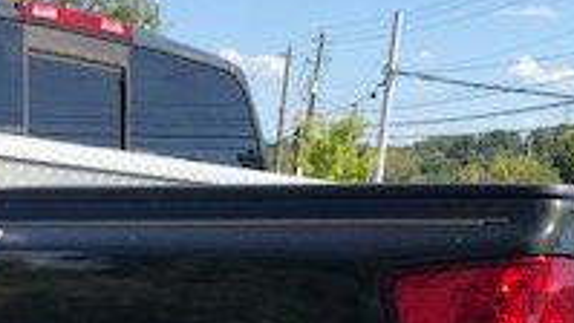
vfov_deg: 12.0
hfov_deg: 21.6
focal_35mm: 98
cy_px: 424
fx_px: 1492
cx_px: 147
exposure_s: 1/1198
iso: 20
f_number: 1.8
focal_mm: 3.99
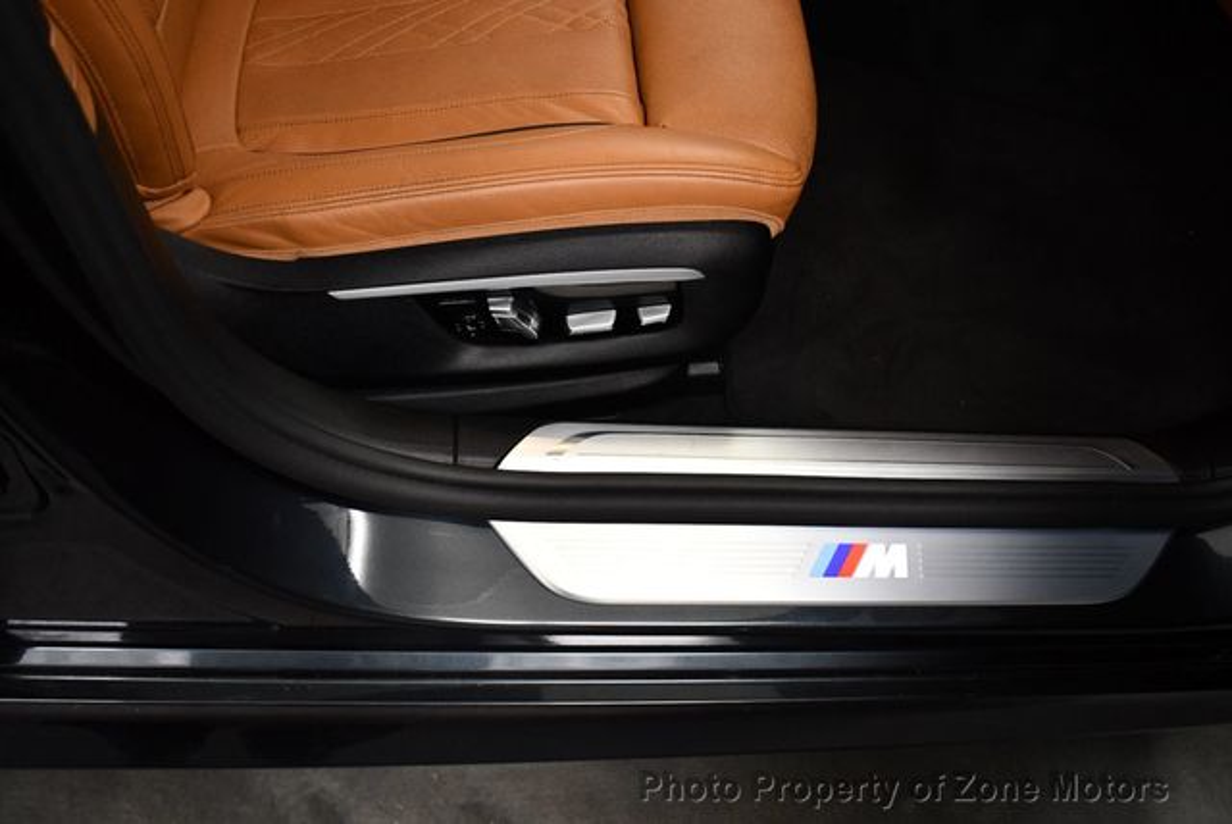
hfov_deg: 53.1
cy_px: 412
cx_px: 616
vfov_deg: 36.9
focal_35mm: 36
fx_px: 1233
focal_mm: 18
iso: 1000
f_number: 3.5
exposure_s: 1/125
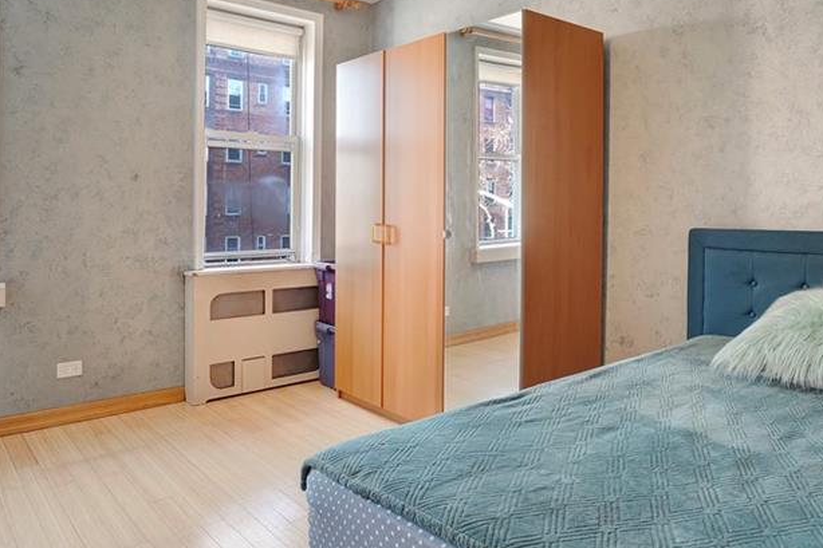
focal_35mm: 25
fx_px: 571
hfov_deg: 71.4
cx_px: 445
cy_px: 222
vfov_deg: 51.0
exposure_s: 1/10
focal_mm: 10
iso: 800
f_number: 9
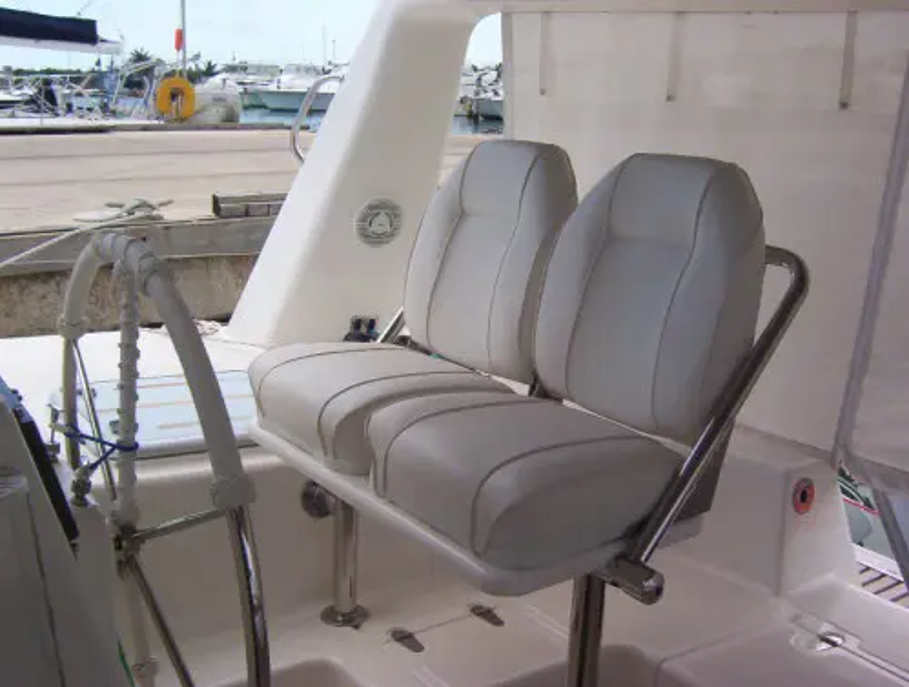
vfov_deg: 39.8
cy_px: 344
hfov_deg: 51.2
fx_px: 948
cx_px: 454
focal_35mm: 36
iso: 100
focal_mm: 5.54
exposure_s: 1/324
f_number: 5.24
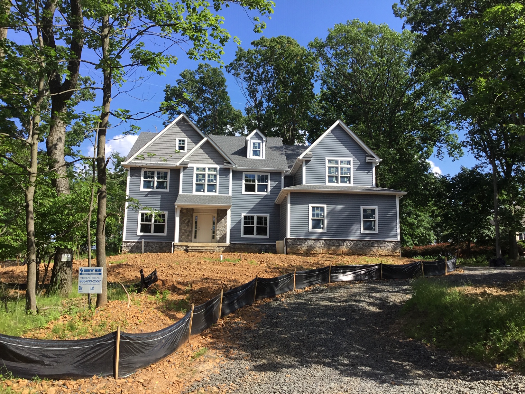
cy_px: 197
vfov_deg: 45.4
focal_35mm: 31
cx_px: 262
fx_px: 470
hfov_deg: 58.4
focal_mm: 3.3
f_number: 2.4
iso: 25
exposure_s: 1/769
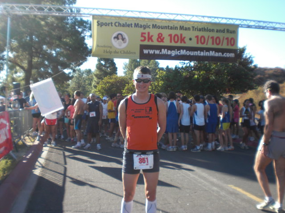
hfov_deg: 49.0
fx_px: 313
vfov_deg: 37.7
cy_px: 106
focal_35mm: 38
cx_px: 142
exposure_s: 1/250
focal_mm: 6.3
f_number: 3.1
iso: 64
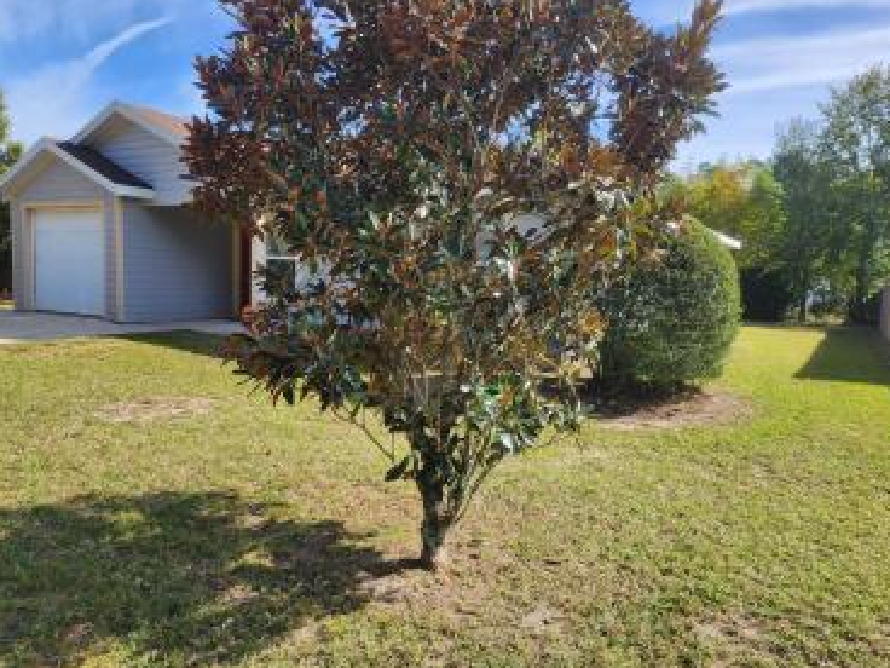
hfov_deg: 69.4
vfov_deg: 54.9
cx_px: 462
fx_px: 643
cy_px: 341
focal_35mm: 25
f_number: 1.8
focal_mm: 6.4
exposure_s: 1/553
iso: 12
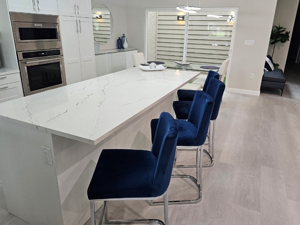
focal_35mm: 25
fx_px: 217
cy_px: 105
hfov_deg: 69.3
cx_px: 160
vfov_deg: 54.9
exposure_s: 1/120
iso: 200
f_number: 1.7
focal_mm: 6.3
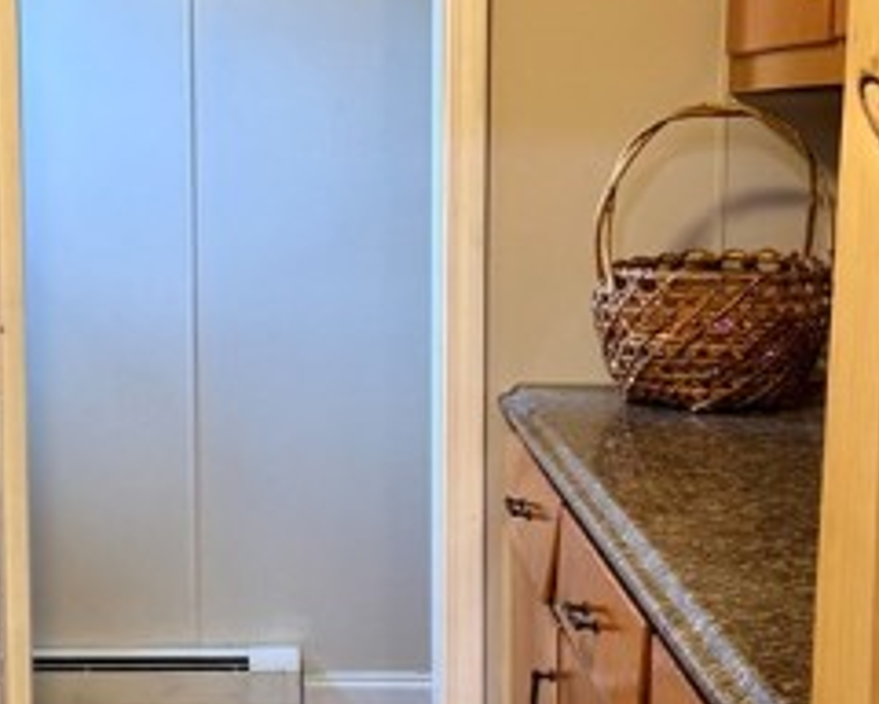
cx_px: 238
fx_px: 1951
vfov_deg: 20.4
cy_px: 422
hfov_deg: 25.1
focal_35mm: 75
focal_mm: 6.76
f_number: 1.78
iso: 400
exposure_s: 1/60
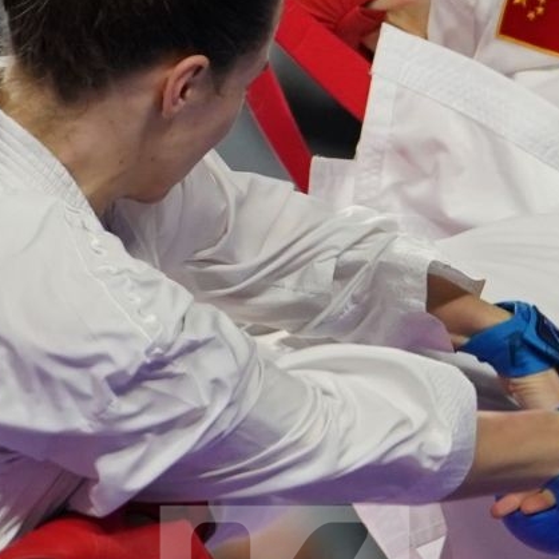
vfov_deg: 1.6
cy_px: 152
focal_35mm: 1099
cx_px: 285
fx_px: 20079
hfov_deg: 1.6
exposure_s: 1/1000
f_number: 2.8
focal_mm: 200
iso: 1250
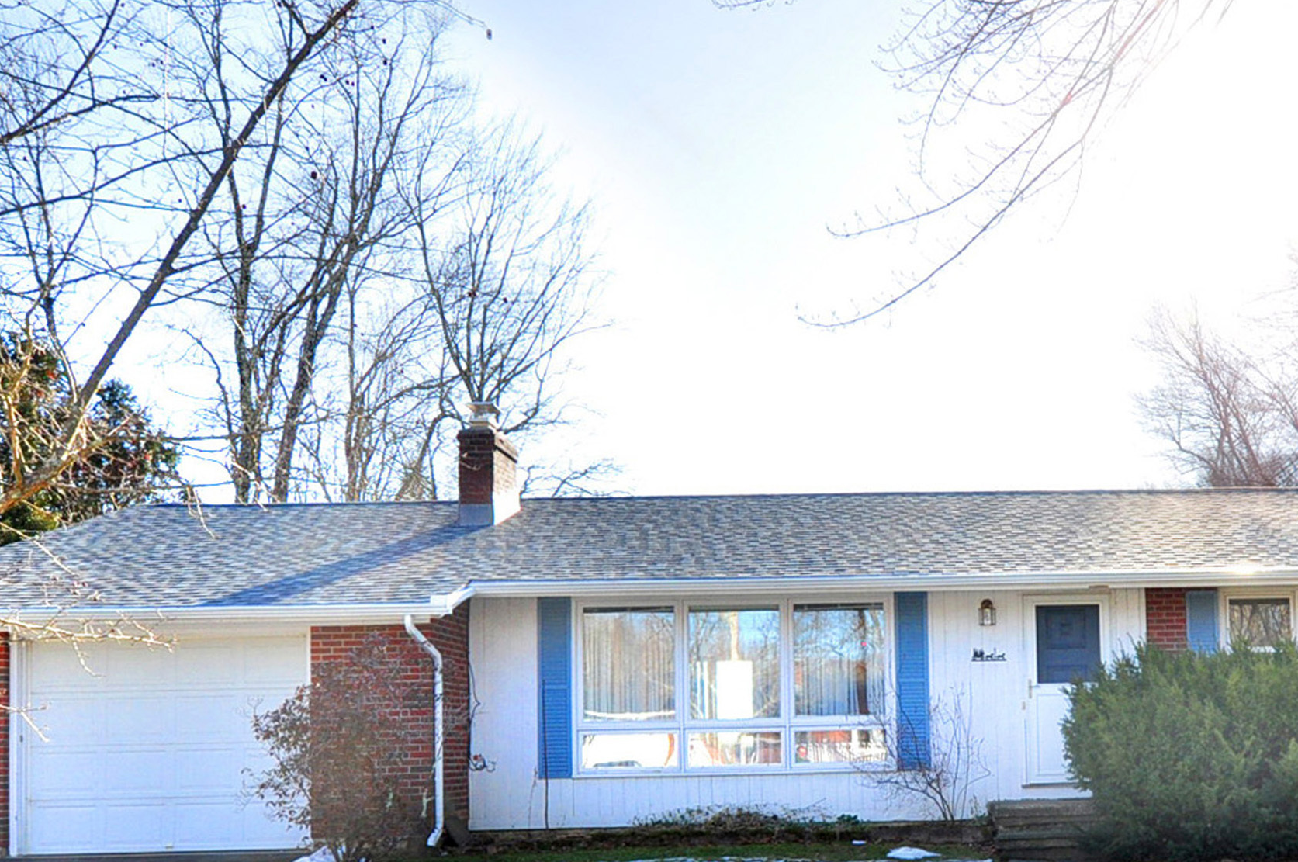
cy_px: 688
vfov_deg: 38.6
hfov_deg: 56.5
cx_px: 843
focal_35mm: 33
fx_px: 1183
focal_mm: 13
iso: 400
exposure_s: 1/200
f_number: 8
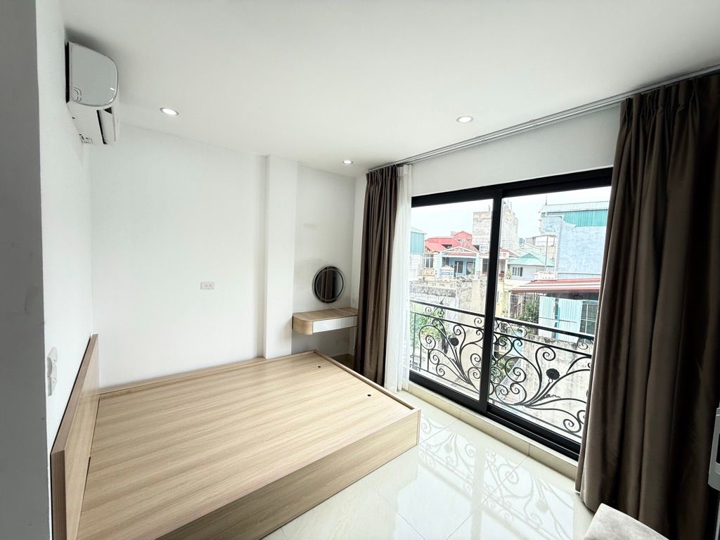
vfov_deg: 85.7
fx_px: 291
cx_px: 360
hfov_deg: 102.1
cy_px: 270
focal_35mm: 14
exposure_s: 1/183
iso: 64
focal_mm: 2.22
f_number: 2.2
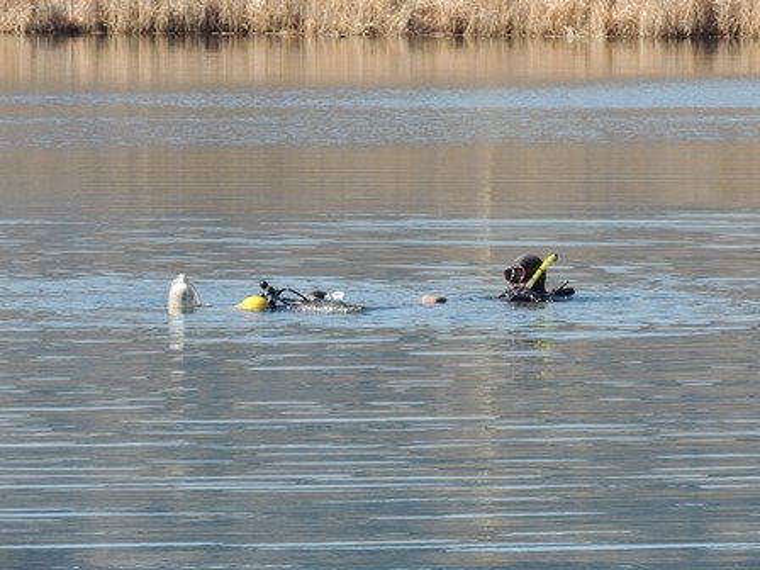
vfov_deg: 3.7
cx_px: 380
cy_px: 285
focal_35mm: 400
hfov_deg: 5.0
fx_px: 8782
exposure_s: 1/250
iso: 180
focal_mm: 71.3
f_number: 7.6
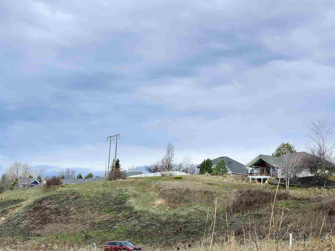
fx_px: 484
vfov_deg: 28.2
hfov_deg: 36.8
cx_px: 64
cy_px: 217
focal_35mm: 50
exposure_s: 1/868
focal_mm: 5.54
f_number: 1.8
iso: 25
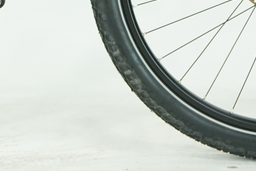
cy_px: -161
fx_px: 1614
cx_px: -30
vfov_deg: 5.9
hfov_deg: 9.0
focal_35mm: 227
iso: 1600
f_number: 5.6
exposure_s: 1/200
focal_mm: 54
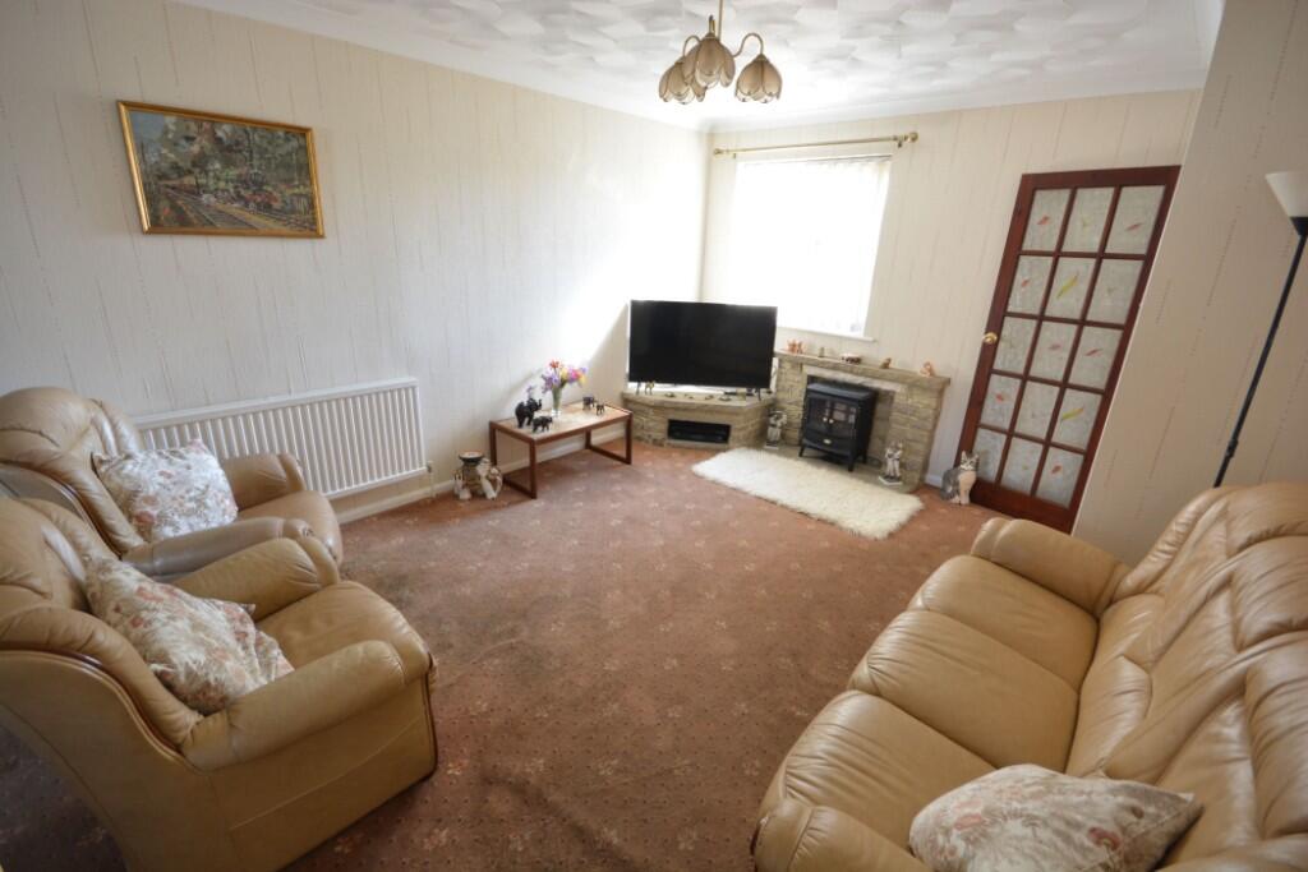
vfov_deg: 77.3
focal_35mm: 15
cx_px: 654
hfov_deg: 100.4
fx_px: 545
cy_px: 436
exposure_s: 1/8
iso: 400
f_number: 8
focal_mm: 10
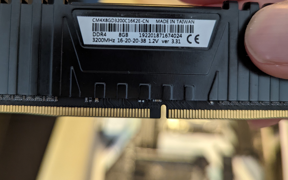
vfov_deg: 34.9
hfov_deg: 54.0
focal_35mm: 36
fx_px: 283
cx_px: 138
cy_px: 54
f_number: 1.85
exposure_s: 1/72.5
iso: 958
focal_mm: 6.81
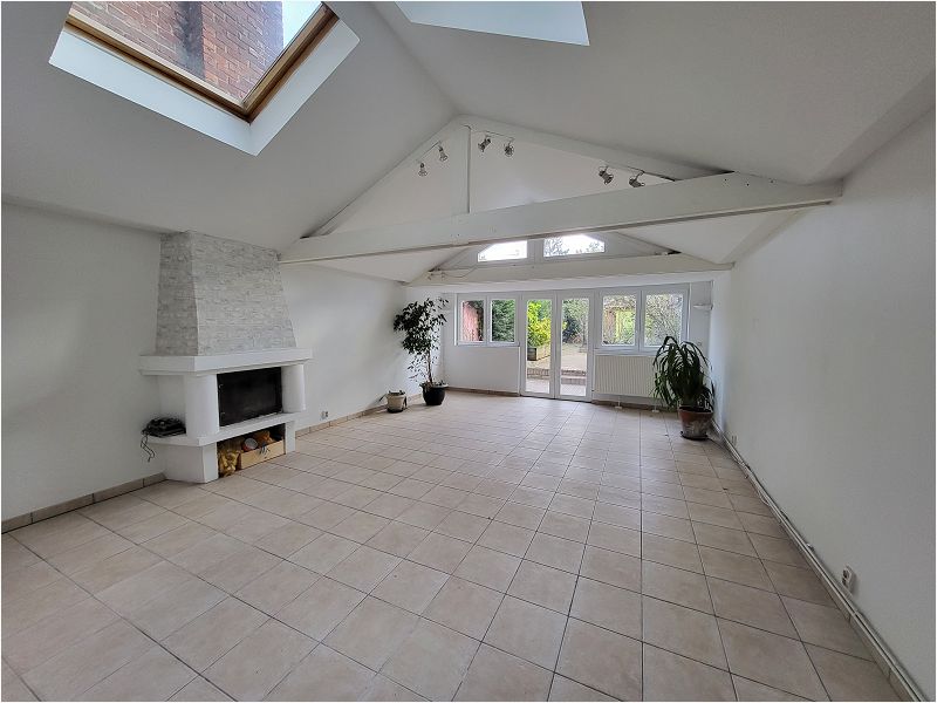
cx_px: 468
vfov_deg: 89.9
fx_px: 352
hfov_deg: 106.2
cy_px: 352
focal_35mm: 13
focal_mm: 1.74
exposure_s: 1/50
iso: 200
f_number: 2.2
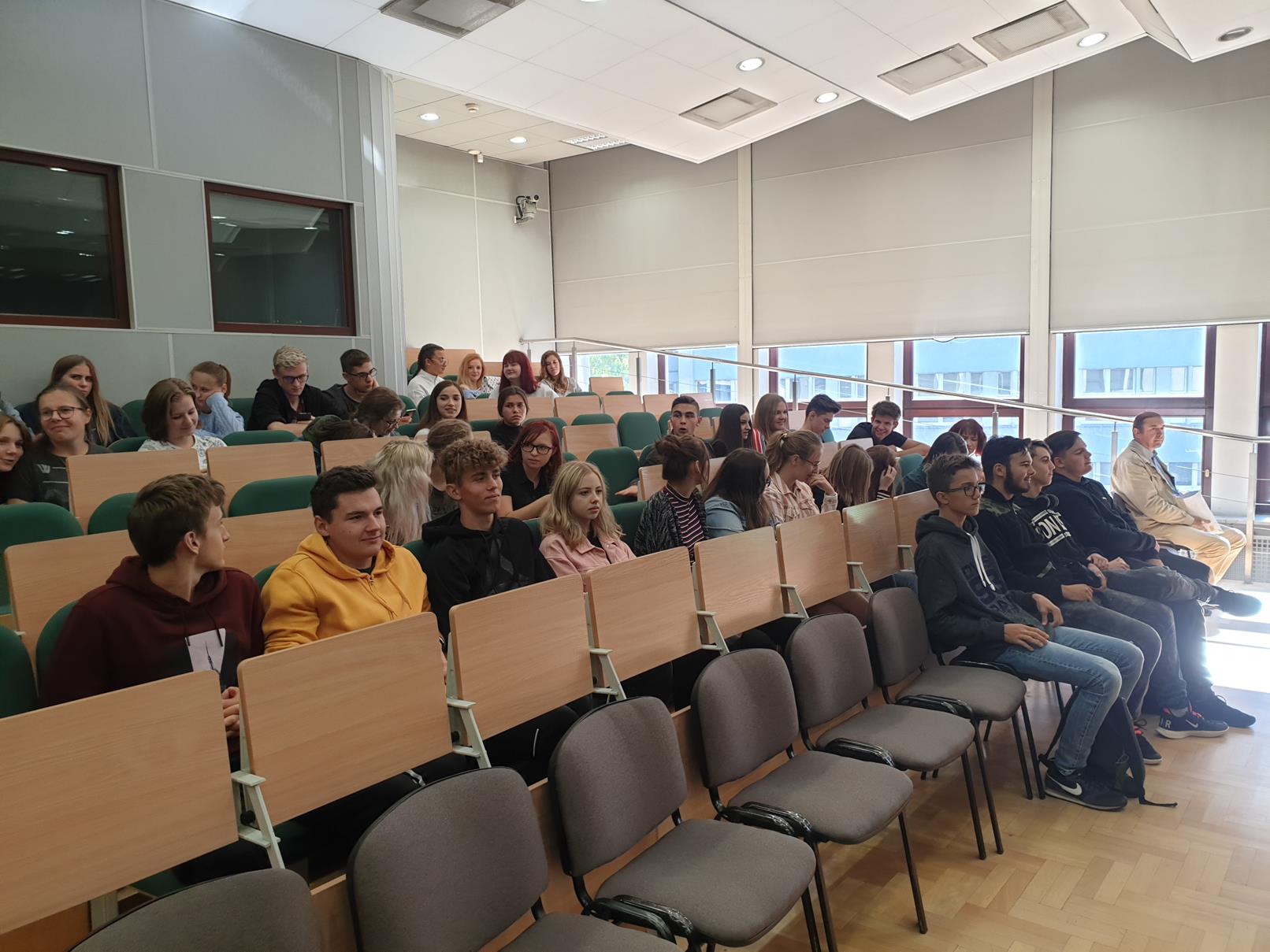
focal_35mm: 26
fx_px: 954
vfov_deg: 53.1
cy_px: 476
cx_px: 635
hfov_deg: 67.3
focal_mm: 4.3
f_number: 2.4
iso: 80
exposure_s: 1/50
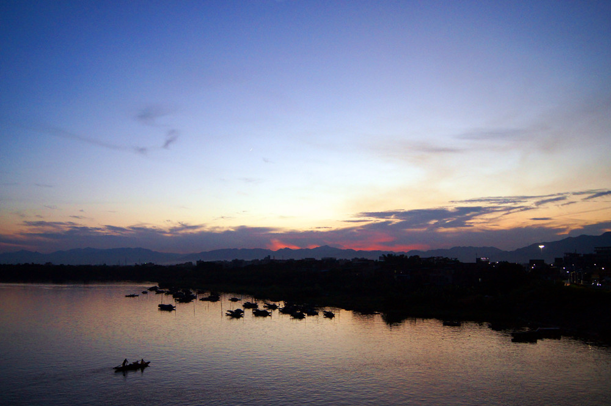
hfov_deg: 62.0
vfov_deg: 43.5
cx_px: 306
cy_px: 203
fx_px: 509
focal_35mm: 30
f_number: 4
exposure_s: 1/160
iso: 800
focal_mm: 20
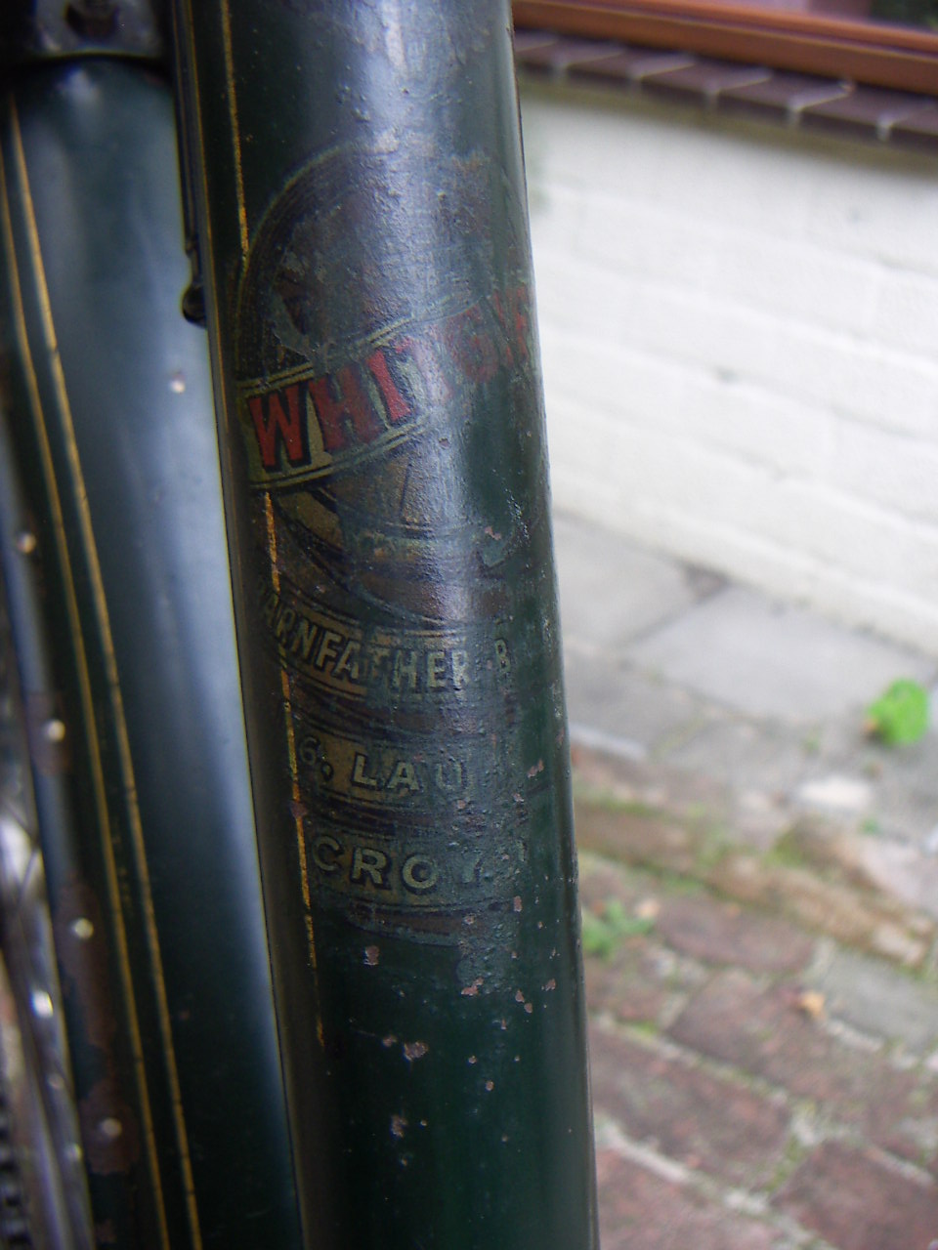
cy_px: 625
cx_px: 469
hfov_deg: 39.7
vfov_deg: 51.4
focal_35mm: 36
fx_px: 1301
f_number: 2.8
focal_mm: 4.7
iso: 50
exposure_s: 1/100
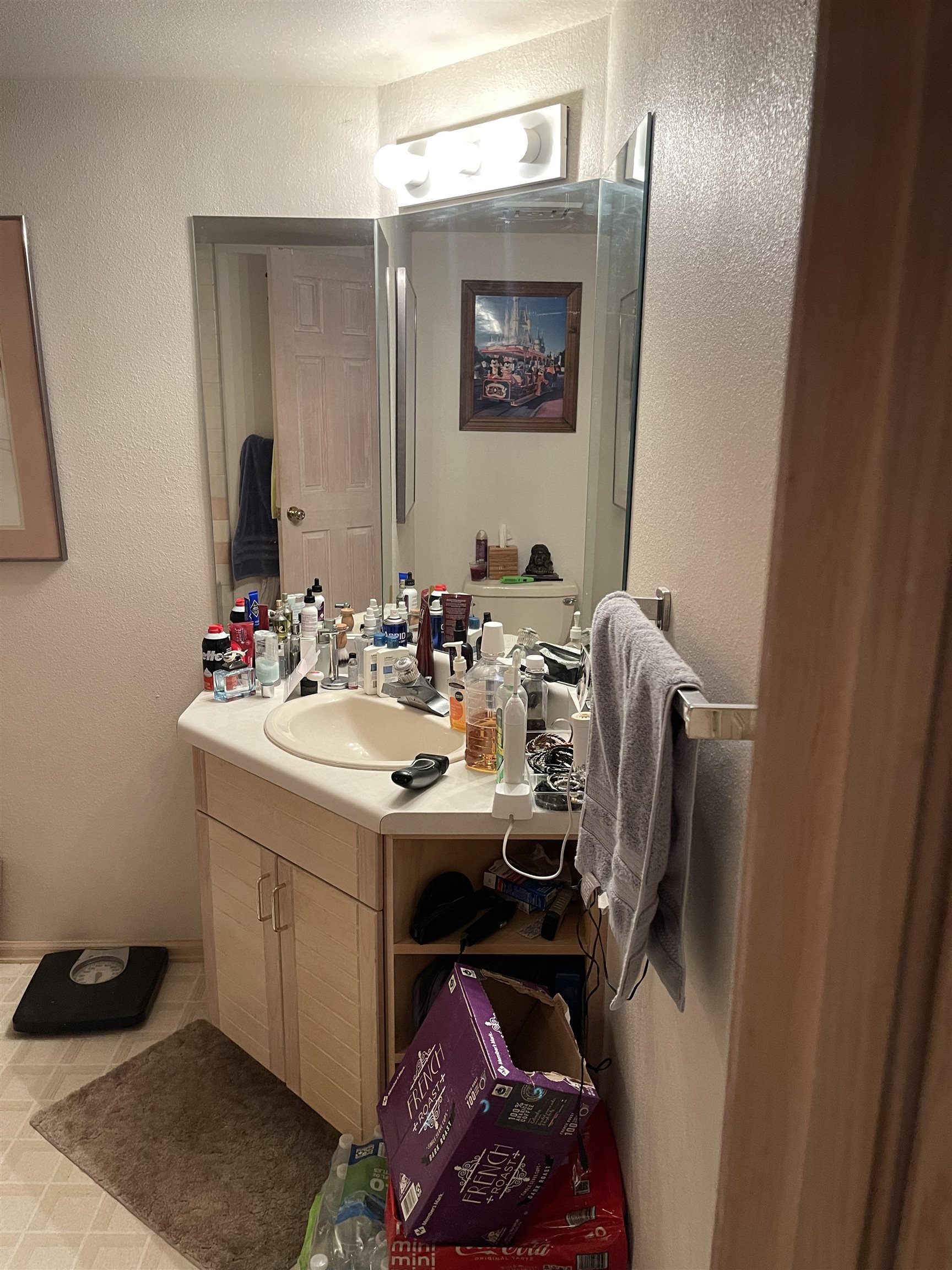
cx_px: 476
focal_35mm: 26
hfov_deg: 53.1
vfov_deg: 67.3
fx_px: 953
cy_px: 635
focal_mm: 5.1
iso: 320
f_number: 1.6
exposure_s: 1/60
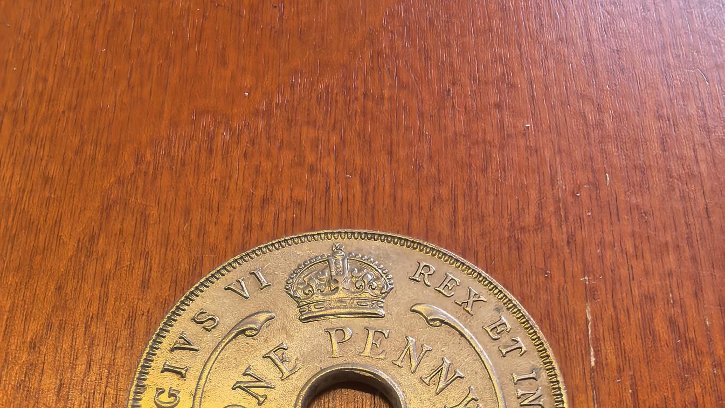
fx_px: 673
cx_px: 362
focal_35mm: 35
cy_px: 468
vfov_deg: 29.7
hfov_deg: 56.6
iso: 80
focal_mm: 1.68
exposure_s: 1/100
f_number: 2.2
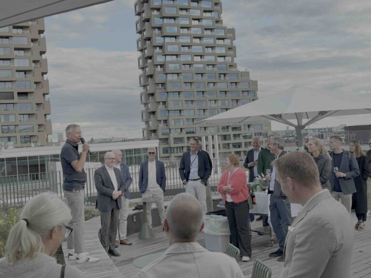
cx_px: 186
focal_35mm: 48
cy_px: 139
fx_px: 514
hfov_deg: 39.7
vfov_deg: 30.3
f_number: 1.78
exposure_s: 1/1883
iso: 80
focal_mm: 6.76
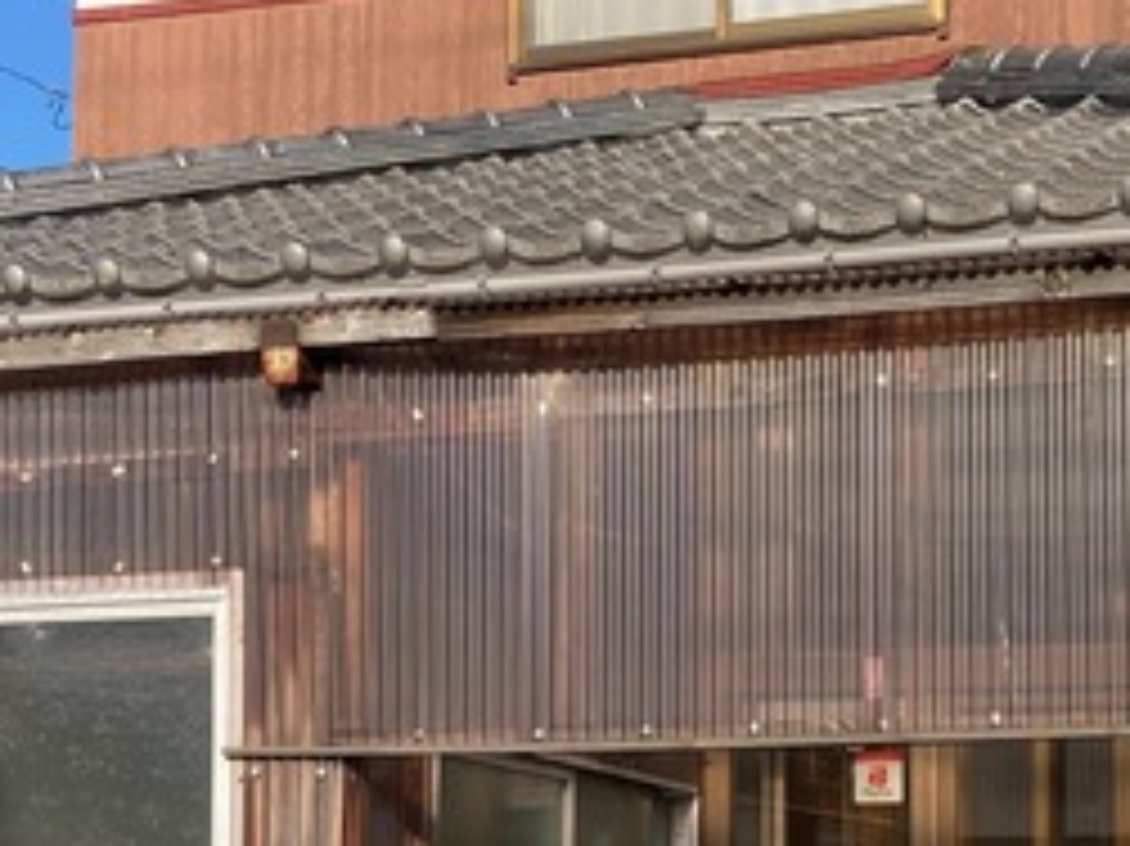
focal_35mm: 82
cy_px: 765
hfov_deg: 23.7
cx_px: 783
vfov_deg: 17.7
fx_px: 2676
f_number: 1.8
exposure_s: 1/1548
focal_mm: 3.99
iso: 20
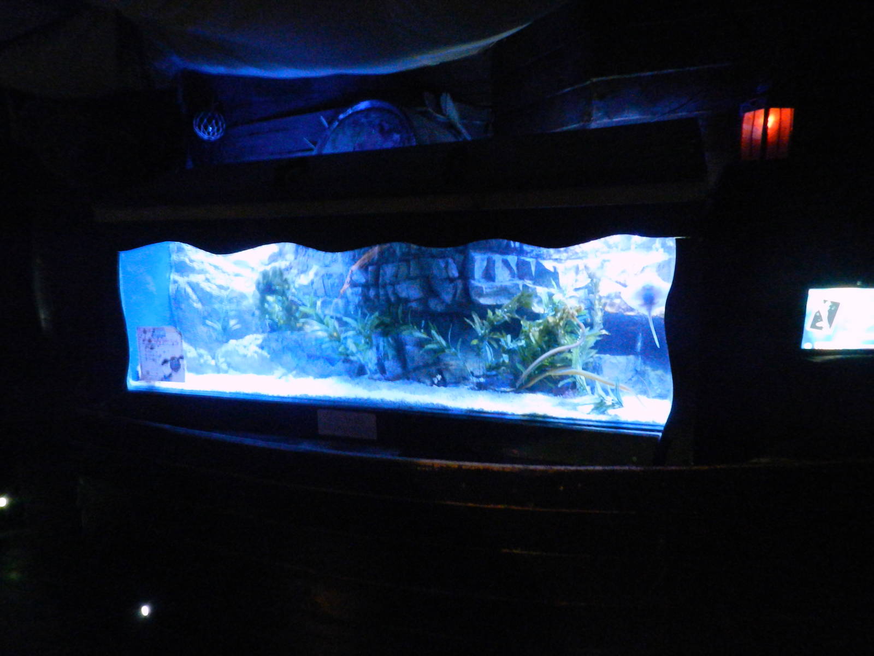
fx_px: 581
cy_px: 328
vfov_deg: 58.9
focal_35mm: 23
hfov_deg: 73.9
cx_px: 437
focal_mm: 4
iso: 560
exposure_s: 1/13
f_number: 3.4
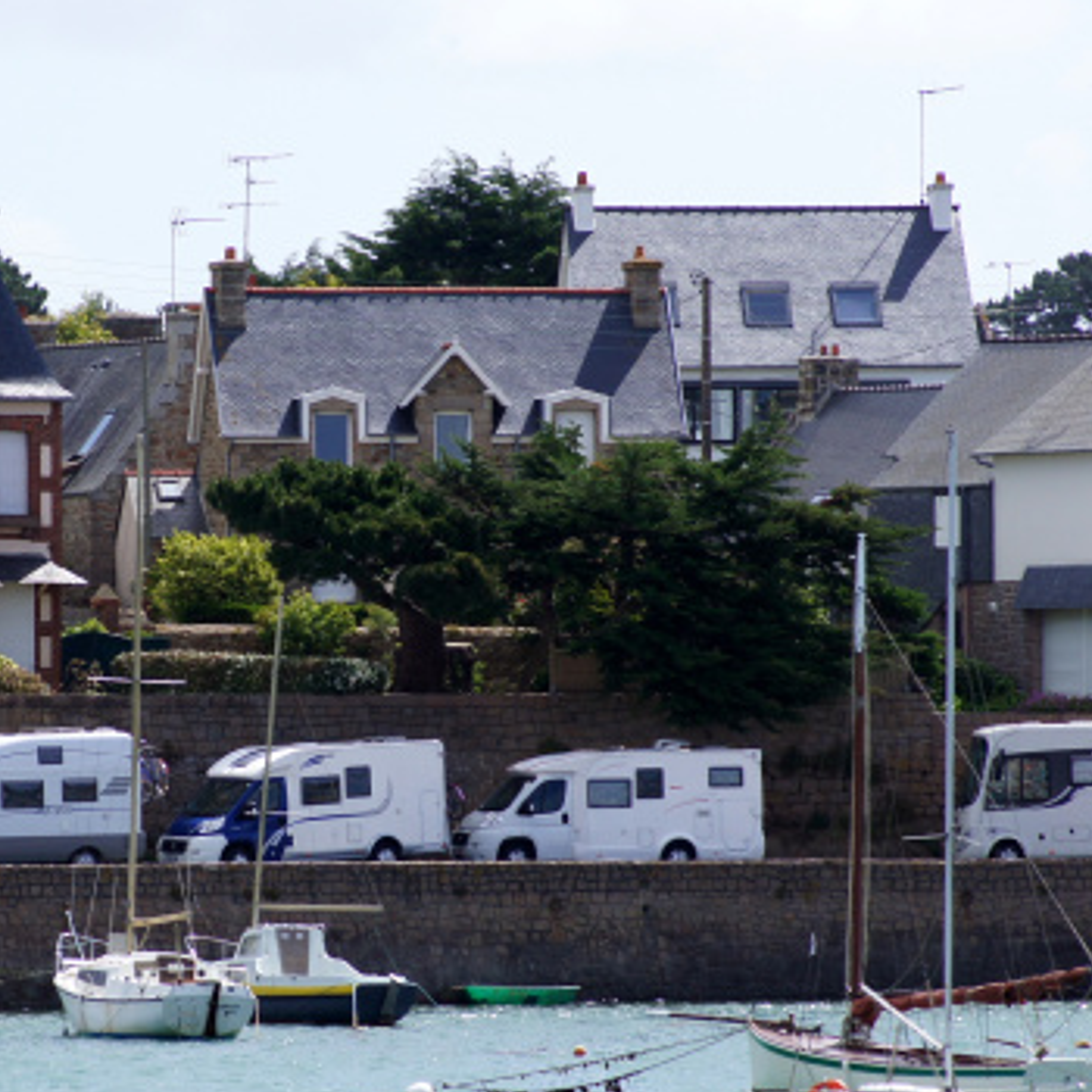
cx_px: 284
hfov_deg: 5.2
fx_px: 11914
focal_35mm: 334
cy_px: 641
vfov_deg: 5.2
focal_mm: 135
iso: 100
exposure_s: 1/250
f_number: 8
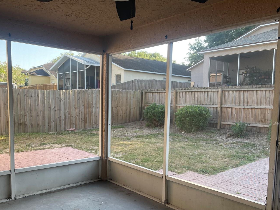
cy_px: 123
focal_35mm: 31
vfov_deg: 45.3
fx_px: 251
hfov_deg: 58.1
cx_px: 120
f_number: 1.6
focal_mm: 5.1
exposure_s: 1/197
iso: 32
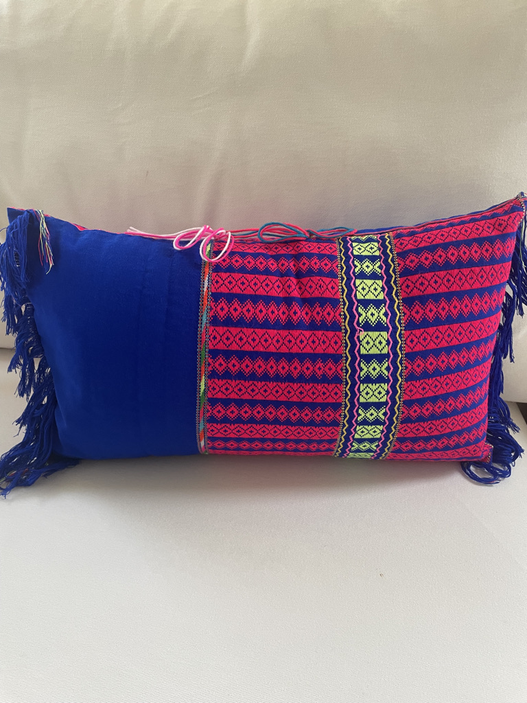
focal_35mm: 26
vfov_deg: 67.3
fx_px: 528
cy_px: 352
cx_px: 264
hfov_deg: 53.1
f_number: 1.6
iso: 125
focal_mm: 4.2
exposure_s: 1/97
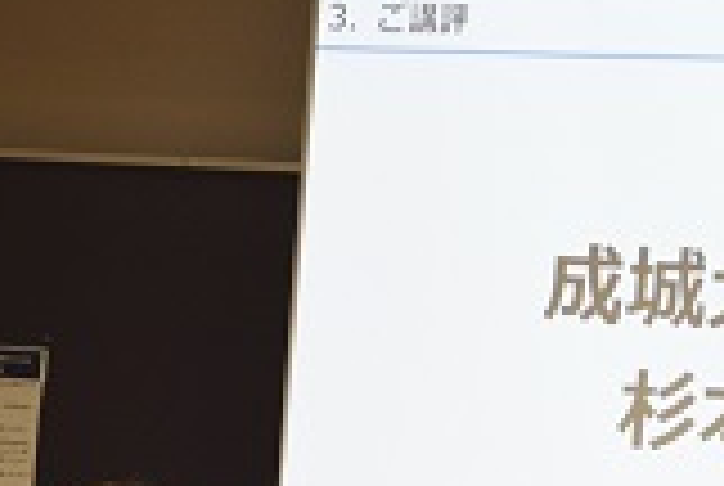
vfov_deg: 5.4
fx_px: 5149
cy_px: 574
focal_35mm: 256
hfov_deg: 8.0
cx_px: 720
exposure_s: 1/100
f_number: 5.6
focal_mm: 55
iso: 400
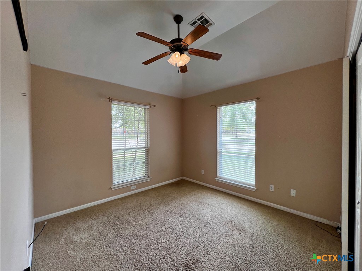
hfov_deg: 106.2
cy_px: 136
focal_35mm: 13
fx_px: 136
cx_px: 181
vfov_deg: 89.9
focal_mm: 1.57
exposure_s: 1/140
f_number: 1.8
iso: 32
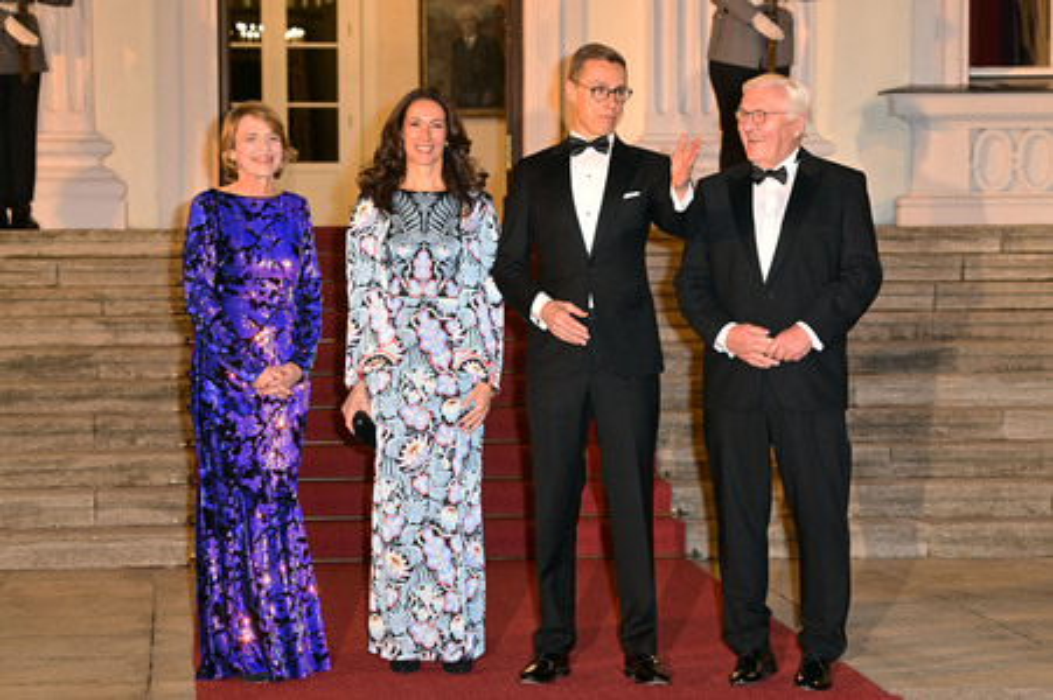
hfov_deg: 20.8
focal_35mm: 98
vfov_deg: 13.9
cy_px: 350
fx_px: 2864
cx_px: 526
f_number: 5.6
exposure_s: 1/100
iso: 3200
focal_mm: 98
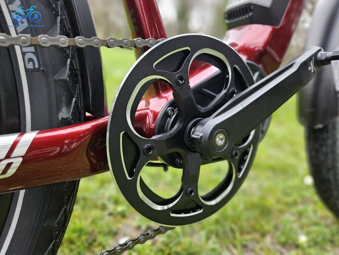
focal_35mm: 23
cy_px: 128
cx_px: 170
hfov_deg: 73.9
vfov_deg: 58.9
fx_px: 225
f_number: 1.8
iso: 25
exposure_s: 1/124
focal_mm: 5.4
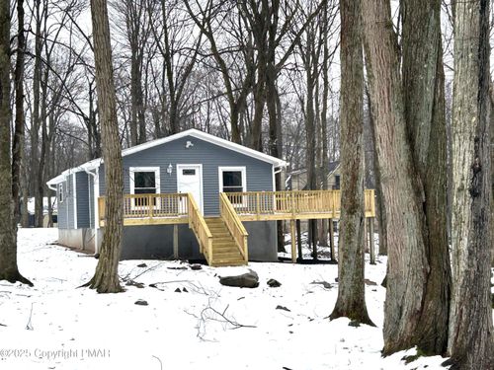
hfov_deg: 34.9
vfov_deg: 26.6
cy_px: 185
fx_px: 785
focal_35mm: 55
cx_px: 247
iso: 50
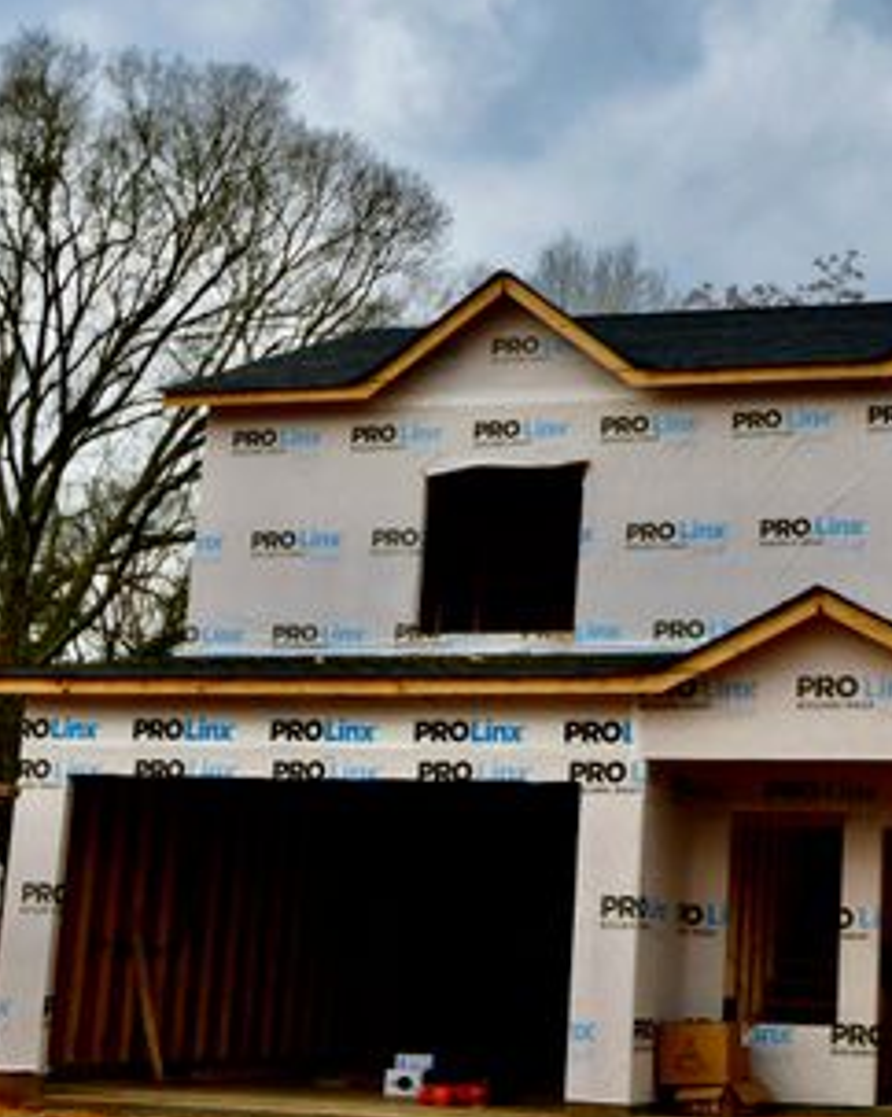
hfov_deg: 29.7
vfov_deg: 38.8
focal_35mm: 48
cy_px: 599
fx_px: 1586
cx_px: 848
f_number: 8
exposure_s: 1/250
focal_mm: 21
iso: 200
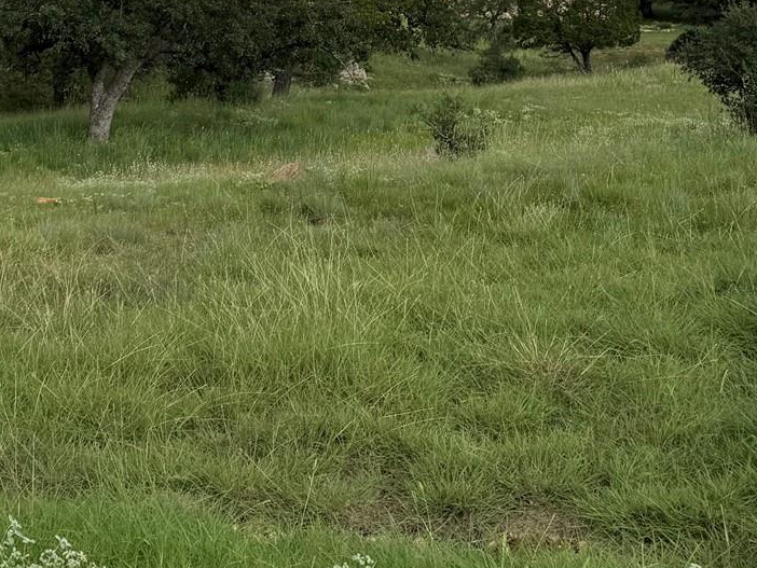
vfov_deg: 19.5
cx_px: 109
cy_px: -149
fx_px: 1531
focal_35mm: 70
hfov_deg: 27.0
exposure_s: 1/6173
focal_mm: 6.76
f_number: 1.78
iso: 80
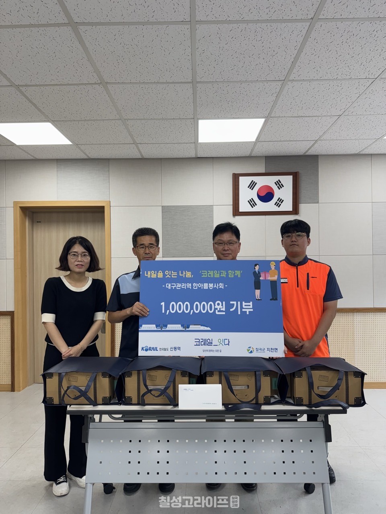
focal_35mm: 24
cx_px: 193
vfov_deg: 71.6
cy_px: 257
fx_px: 357
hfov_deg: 56.8
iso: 64
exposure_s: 1/120
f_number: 1.78
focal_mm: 6.76
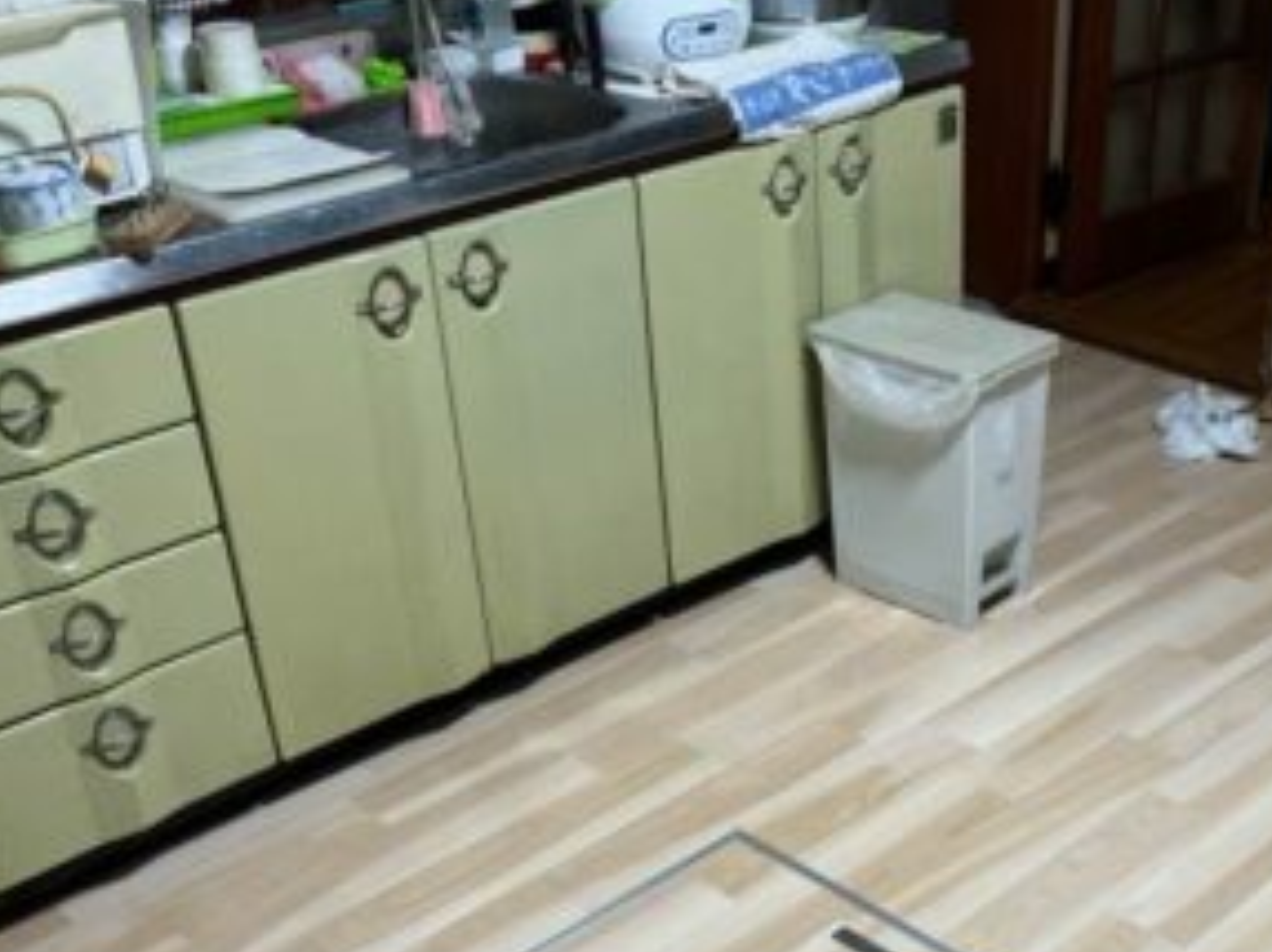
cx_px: 947
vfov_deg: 28.9
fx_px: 1799
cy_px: 776
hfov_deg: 38.0
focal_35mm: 49
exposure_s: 1/60
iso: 100
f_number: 1.8
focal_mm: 3.99
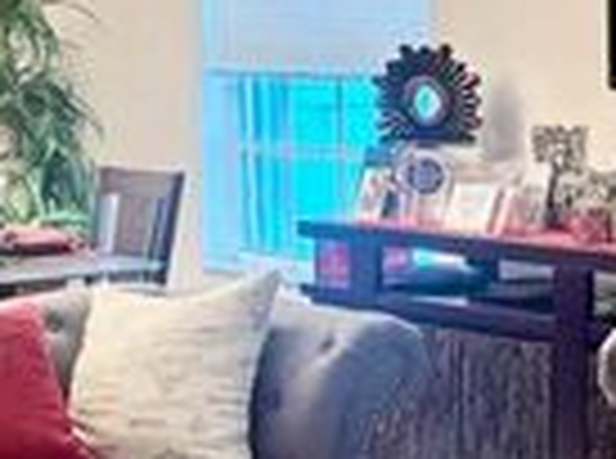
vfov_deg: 13.0
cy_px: 335
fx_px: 2006
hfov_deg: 17.4
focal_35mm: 113
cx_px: 387
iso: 250
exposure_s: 1/60
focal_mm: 5.96
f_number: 1.6
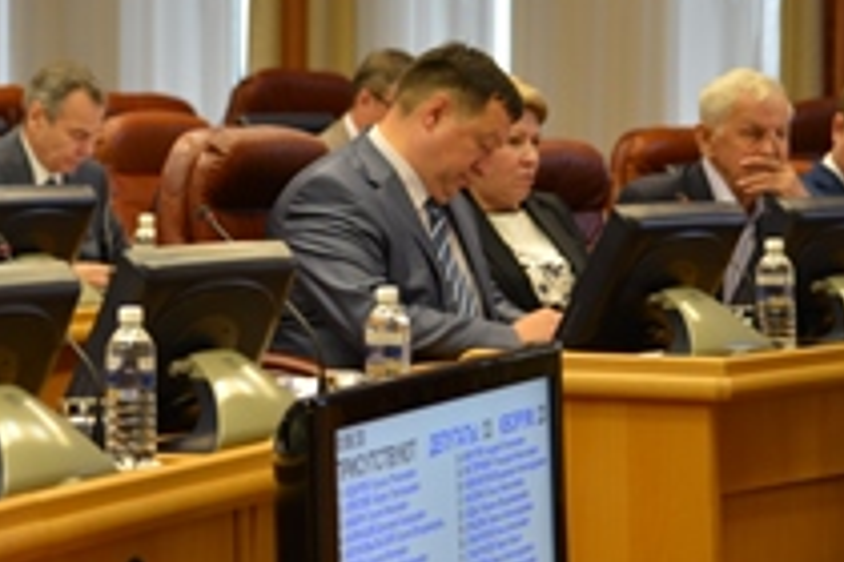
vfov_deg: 8.1
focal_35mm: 170
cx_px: 96
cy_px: 116
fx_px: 3985
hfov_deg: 12.0
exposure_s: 1/60
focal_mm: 85
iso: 400
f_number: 4
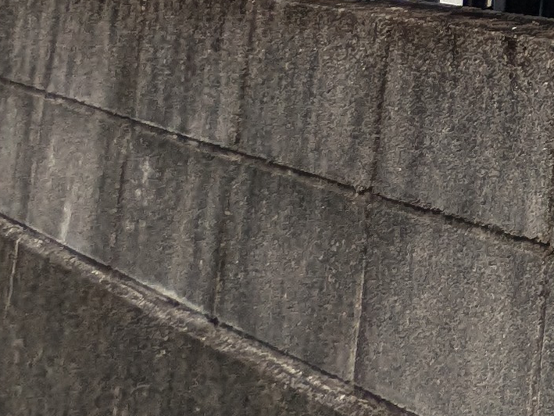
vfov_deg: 13.9
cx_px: 1439
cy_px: -392
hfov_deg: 13.4
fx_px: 1457
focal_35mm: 91
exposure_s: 1/1898
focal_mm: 2.35
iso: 75
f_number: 2.2
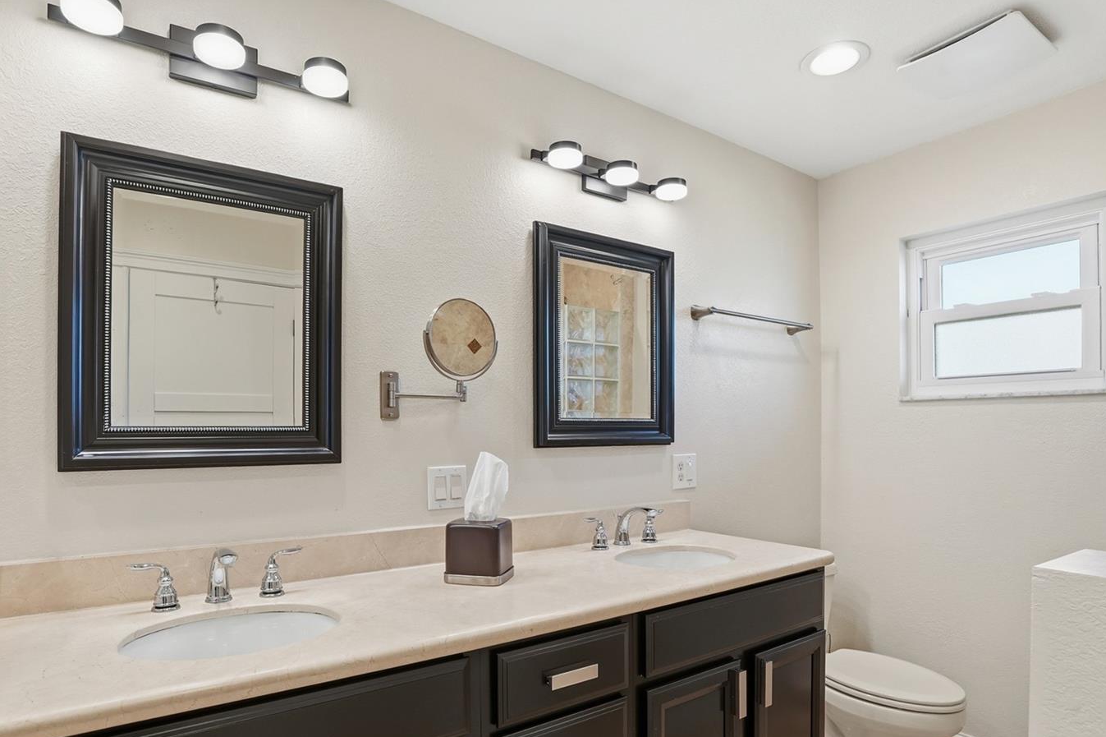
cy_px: 422
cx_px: 525
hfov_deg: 86.9
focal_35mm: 19
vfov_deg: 64.2
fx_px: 583
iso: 200
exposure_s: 1/60
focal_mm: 16
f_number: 9
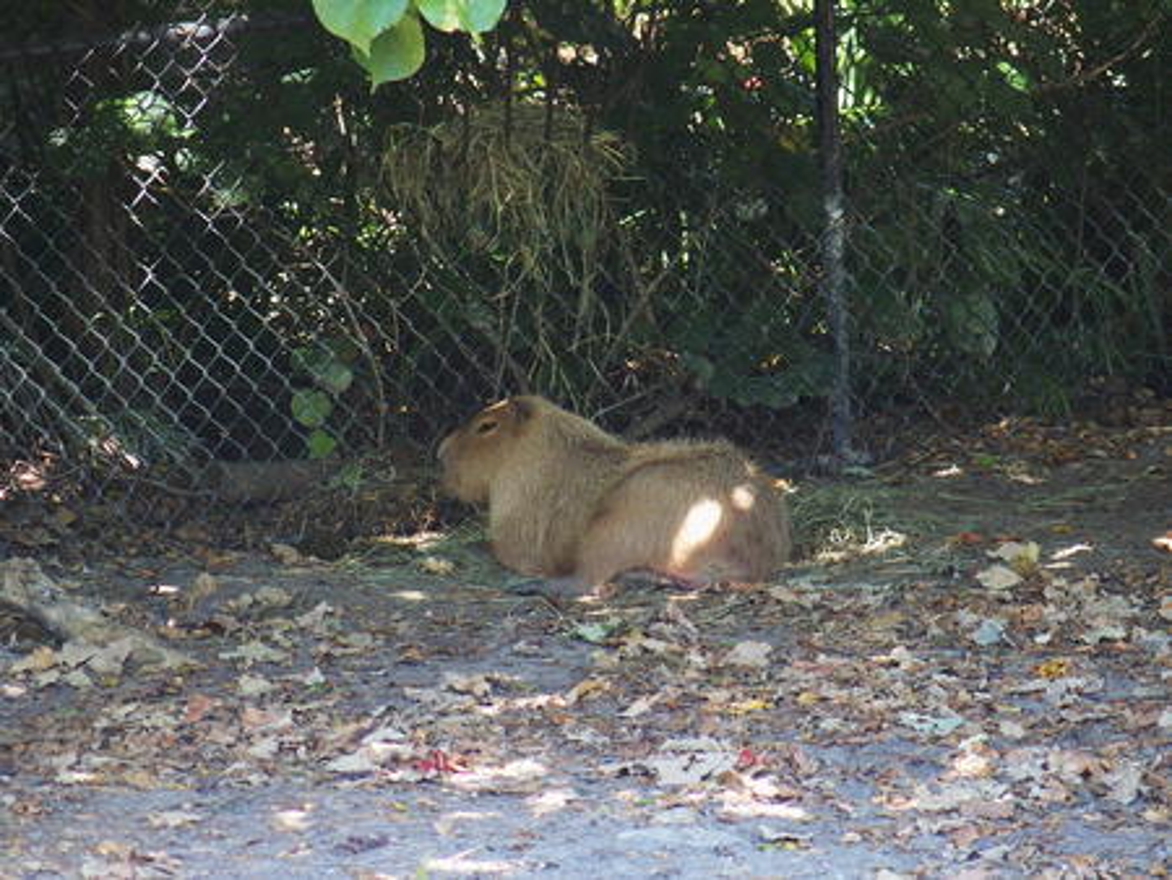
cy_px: 440
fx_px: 10163
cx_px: 586
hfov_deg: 6.6
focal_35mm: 300
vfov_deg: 5.0
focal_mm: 64.3
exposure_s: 1/250
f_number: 2.8
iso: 320
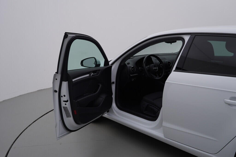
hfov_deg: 53.1
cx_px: 118
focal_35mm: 36
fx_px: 236
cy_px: 78
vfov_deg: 36.9
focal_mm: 24
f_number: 5
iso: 125
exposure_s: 1/125
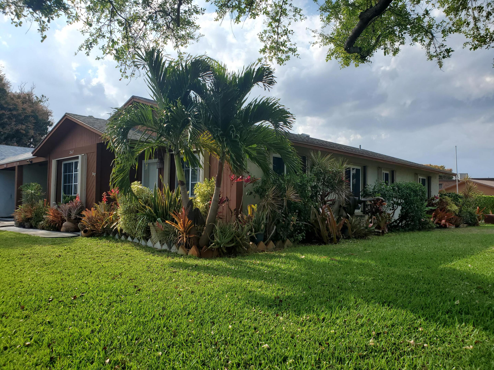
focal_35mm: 26
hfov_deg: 67.3
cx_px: 247
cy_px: 185
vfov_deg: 53.1
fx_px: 371
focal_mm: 4.3
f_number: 2.4
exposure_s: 1/1659
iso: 50
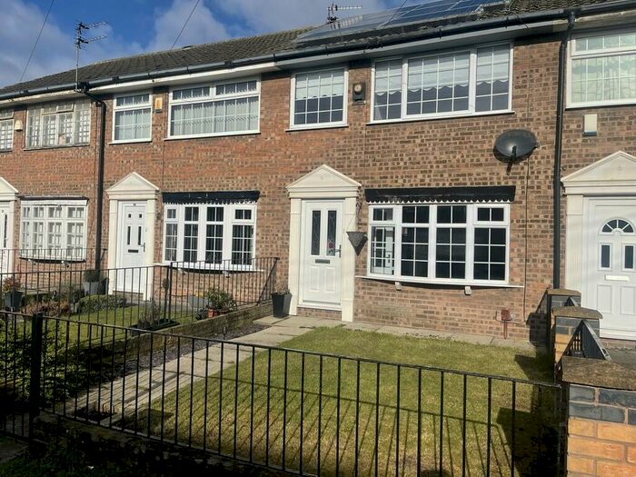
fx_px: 478
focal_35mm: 26
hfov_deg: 67.3
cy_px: 238
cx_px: 318
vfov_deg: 53.1
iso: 32
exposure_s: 1/8547
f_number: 1.6
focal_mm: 5.1
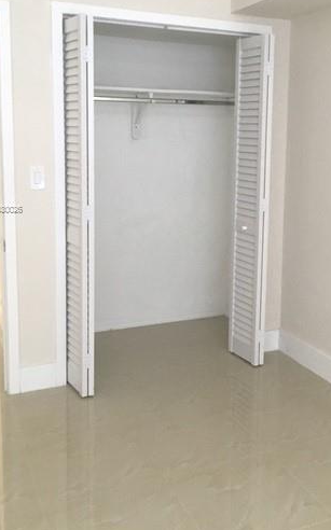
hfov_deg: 31.8
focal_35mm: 40
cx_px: 213
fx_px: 578
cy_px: 209
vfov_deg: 49.0
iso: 160
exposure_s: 1/30
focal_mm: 4.15
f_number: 2.2
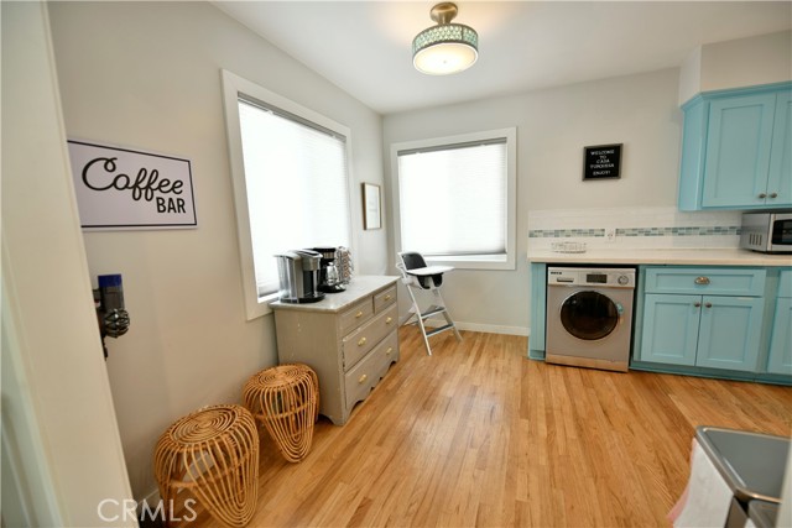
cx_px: 396
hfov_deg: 104.2
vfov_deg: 81.2
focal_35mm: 14
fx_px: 308
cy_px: 264
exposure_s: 1/25
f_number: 3.2
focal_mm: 14
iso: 100
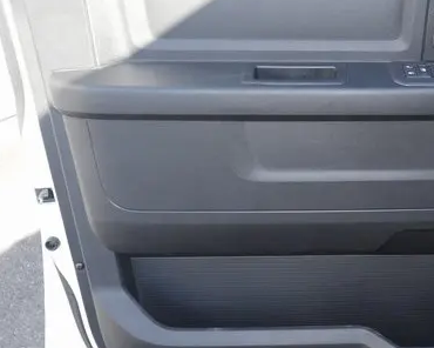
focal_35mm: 54
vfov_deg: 28.1
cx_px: 354
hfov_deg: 33.6
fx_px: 694
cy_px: 158
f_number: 5
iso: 200
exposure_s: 1/60
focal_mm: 16
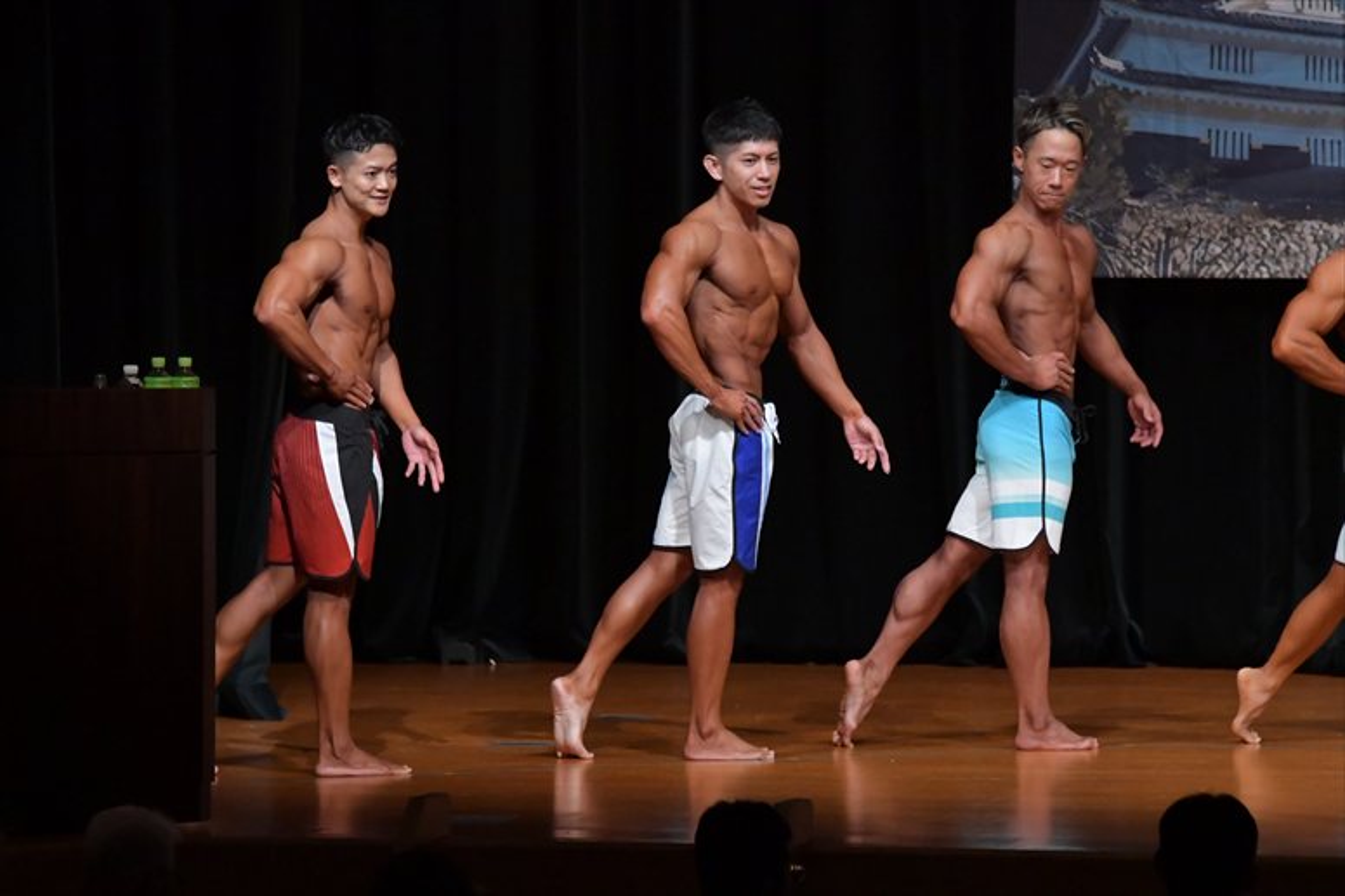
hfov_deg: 8.1
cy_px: 448
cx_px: 672
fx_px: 9523
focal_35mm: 255
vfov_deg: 5.4
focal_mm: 170
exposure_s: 1/400
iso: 5000
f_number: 5.6
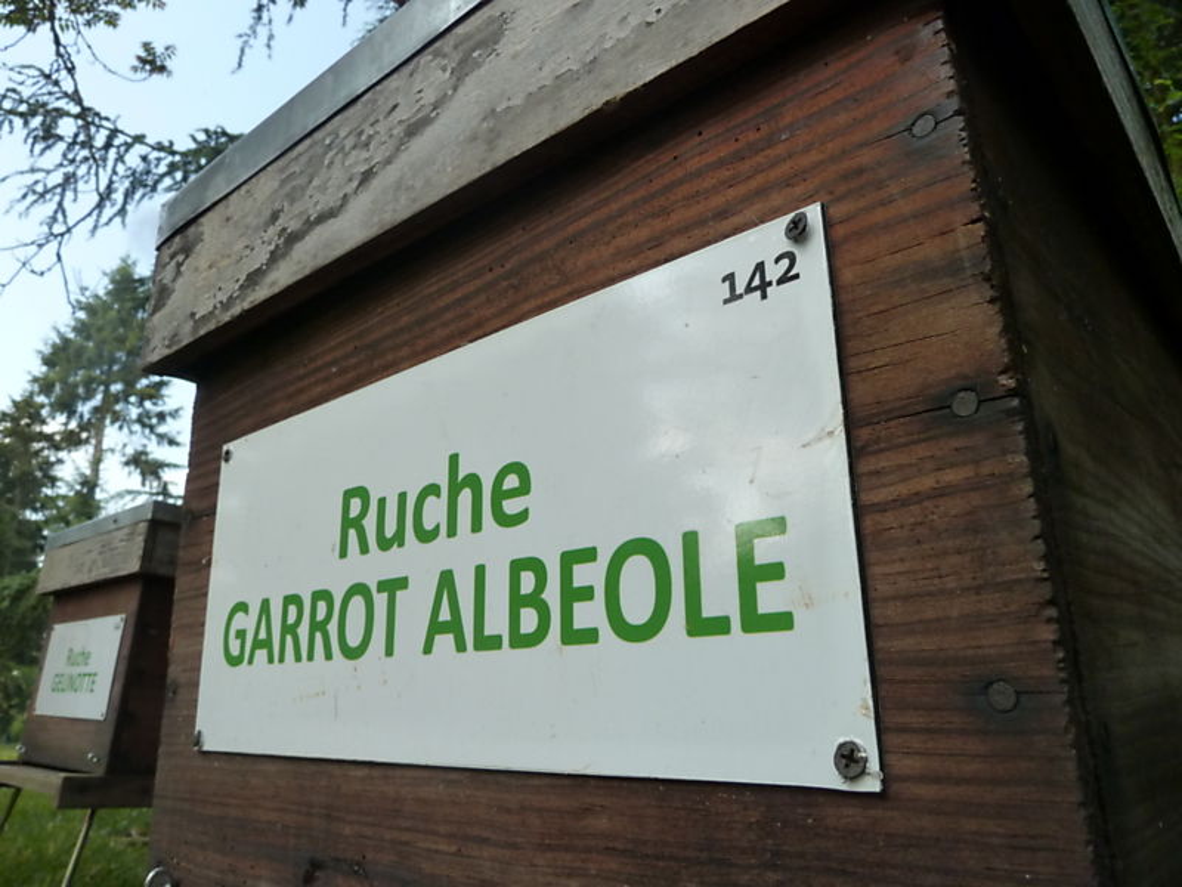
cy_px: 444
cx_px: 591
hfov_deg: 69.4
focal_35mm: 25
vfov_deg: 54.9
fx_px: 854
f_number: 4
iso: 200
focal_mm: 4.1
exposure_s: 1/250
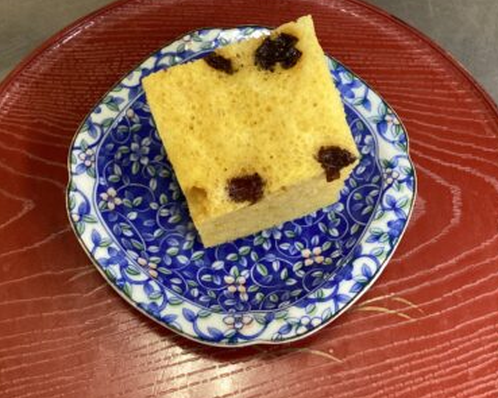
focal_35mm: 41
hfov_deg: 44.8
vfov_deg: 36.3
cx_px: 252
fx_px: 604
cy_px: 148
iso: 250
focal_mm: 3.3
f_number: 2.4
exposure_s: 1/60
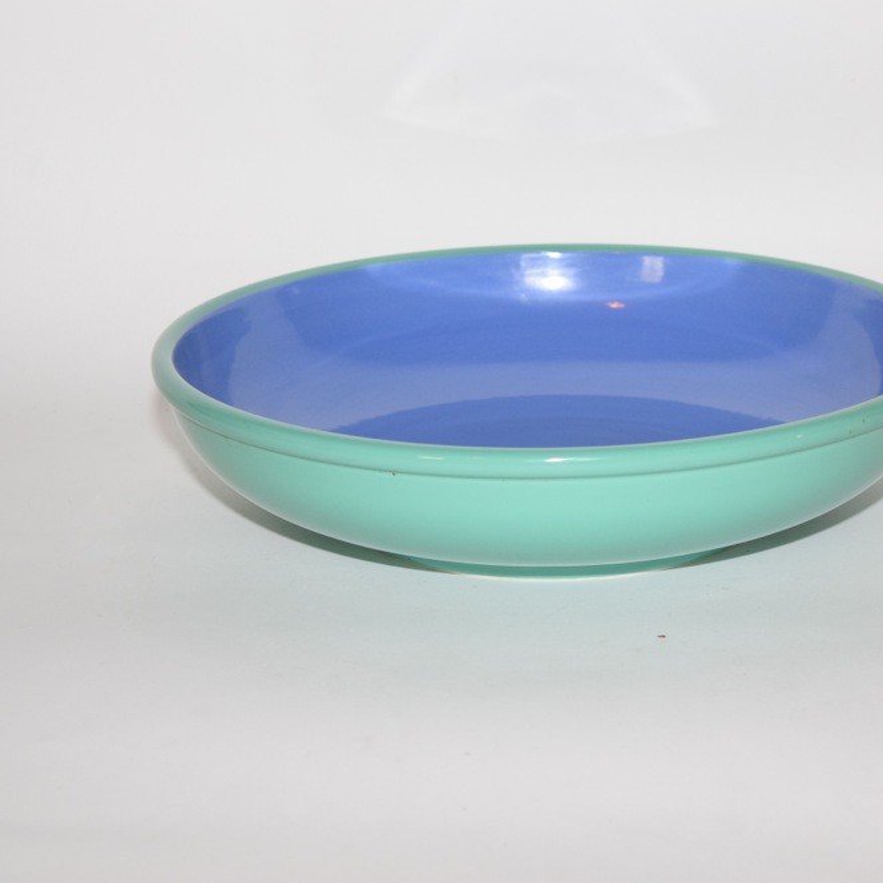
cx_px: 548
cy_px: 441
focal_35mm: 106
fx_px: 3049
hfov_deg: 16.5
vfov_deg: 16.5
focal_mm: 55
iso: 900
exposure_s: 1/60
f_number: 5.6
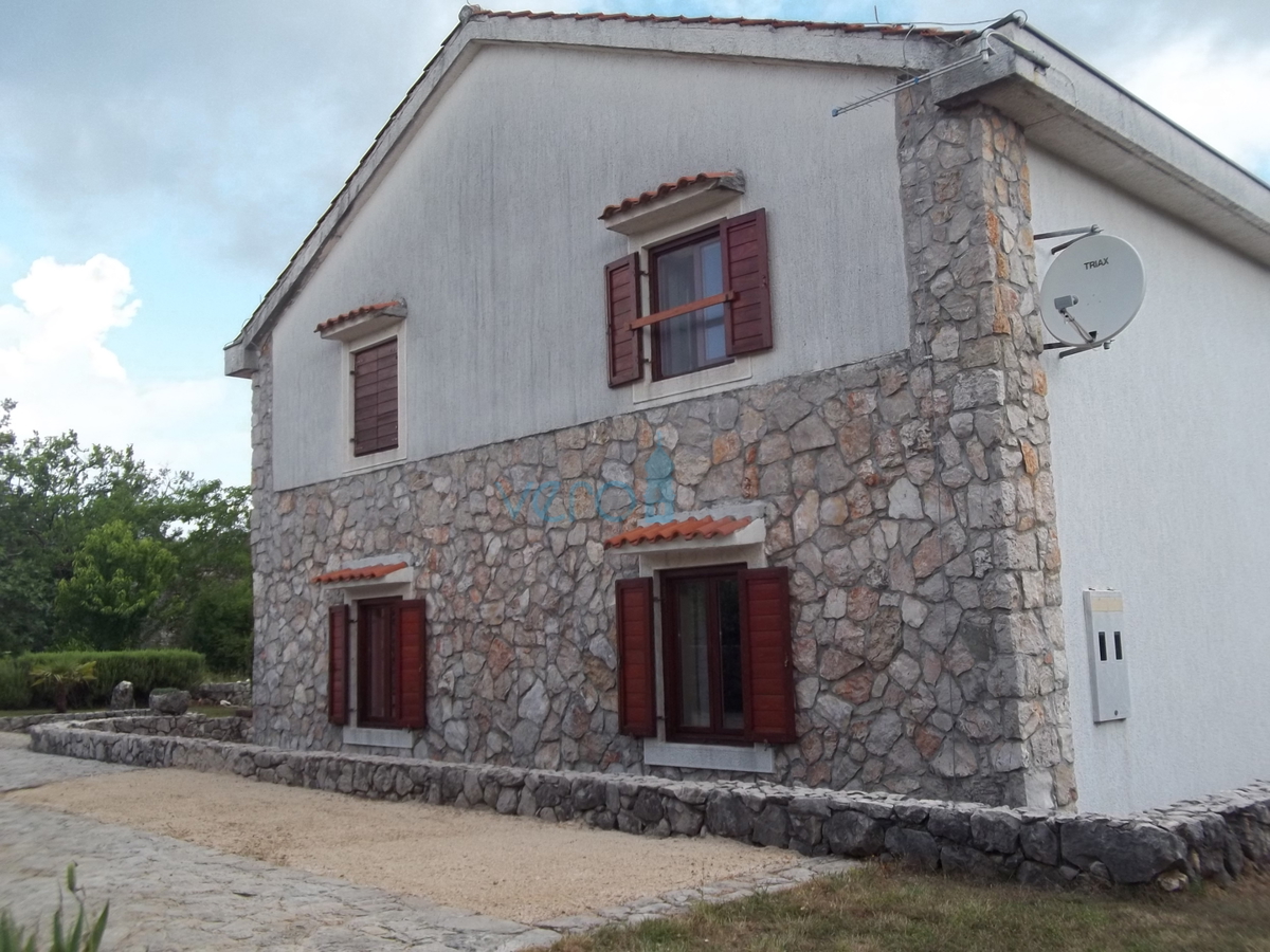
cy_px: 476
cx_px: 635
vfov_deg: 44.2
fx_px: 1174
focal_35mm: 32
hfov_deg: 56.8
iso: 64
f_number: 8.8
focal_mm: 5.7
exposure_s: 1/60
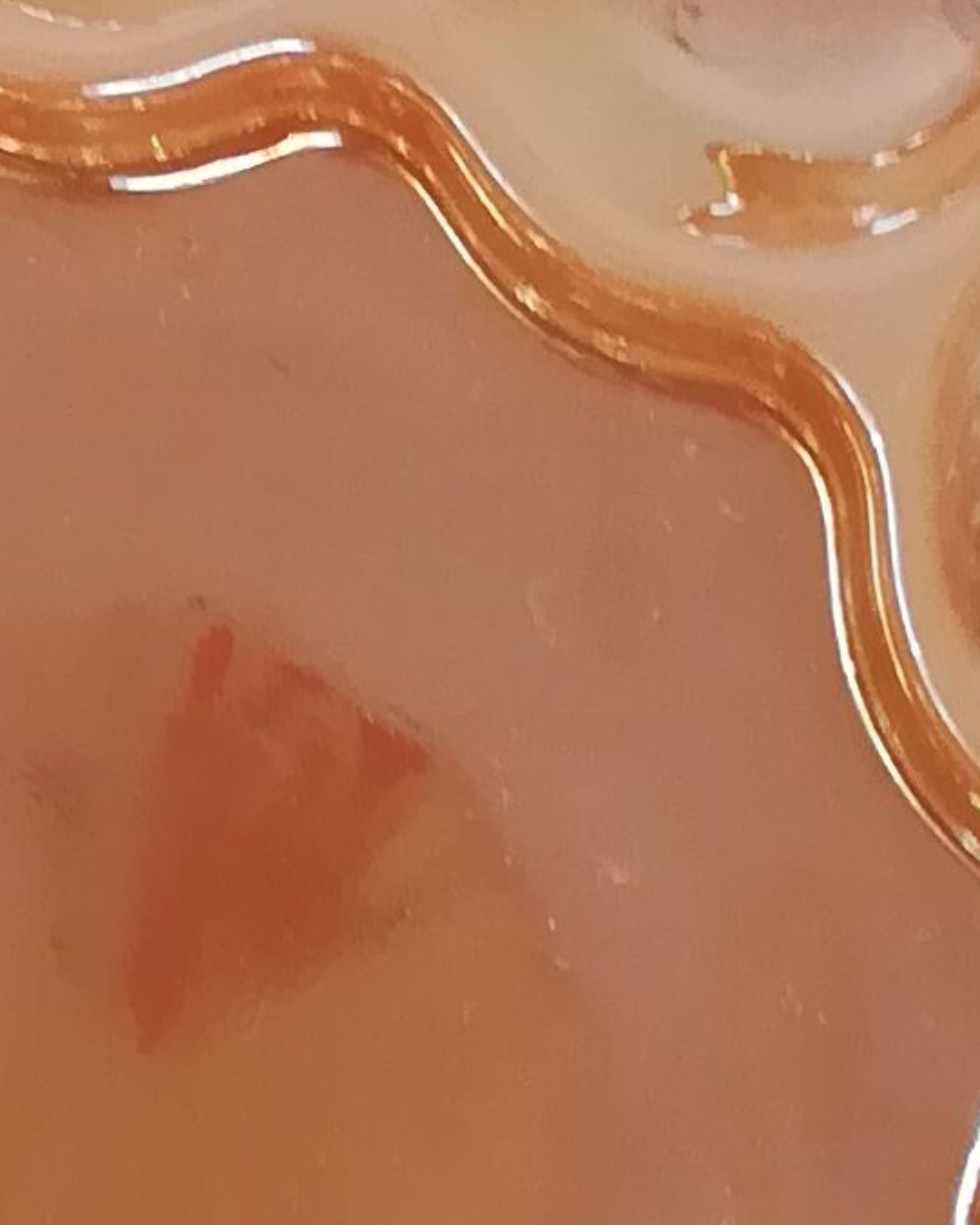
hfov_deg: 10.4
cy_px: 553
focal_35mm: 149
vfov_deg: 12.9
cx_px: 368
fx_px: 5401
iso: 100
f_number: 2.2
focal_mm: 3.83
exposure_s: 1/33.3
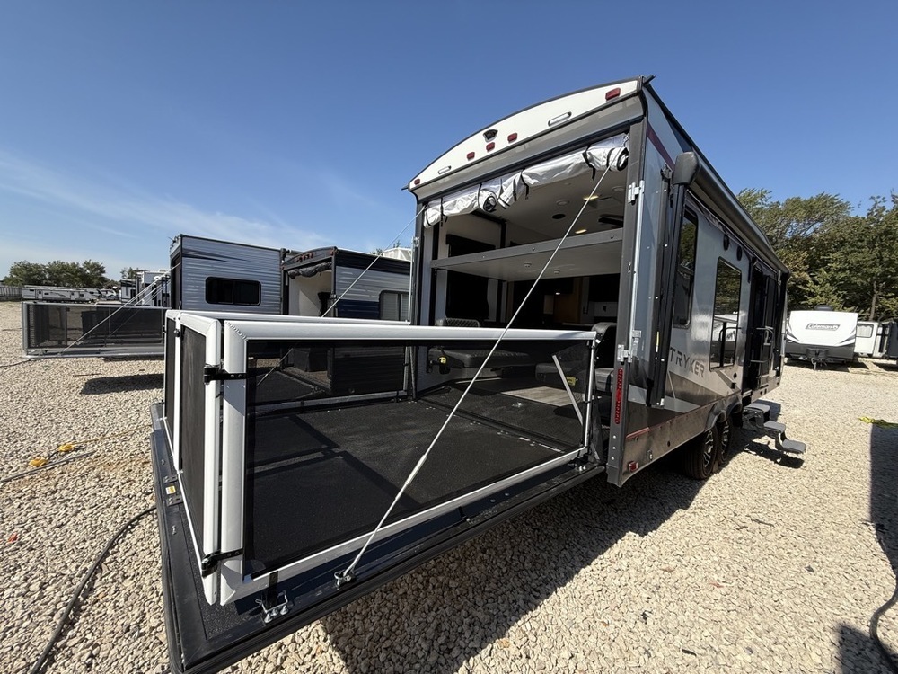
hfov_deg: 102.1
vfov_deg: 85.7
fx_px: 363
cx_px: 449
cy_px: 337
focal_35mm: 14
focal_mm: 2.22
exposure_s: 1/1001
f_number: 2.2
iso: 64
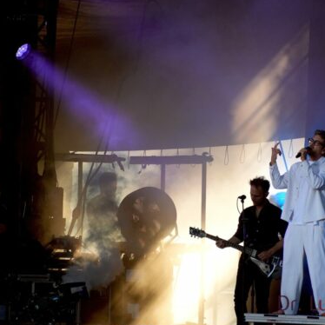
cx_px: 188
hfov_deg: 2.2
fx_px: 8349
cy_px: 164
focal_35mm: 786
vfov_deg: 2.2
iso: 500
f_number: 6.3
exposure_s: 1/500
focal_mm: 300
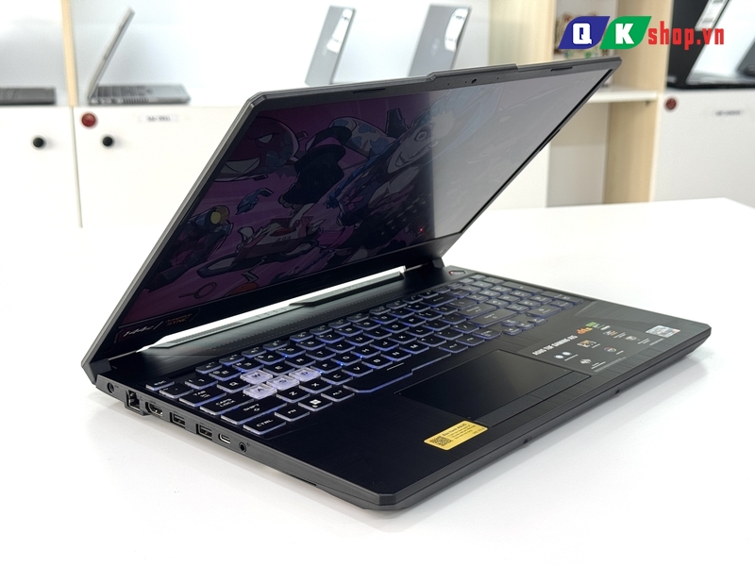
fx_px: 1047
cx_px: 378
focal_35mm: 48
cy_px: 283
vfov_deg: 30.3
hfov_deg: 39.7
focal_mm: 6.76
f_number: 1.78
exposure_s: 1/121
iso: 64
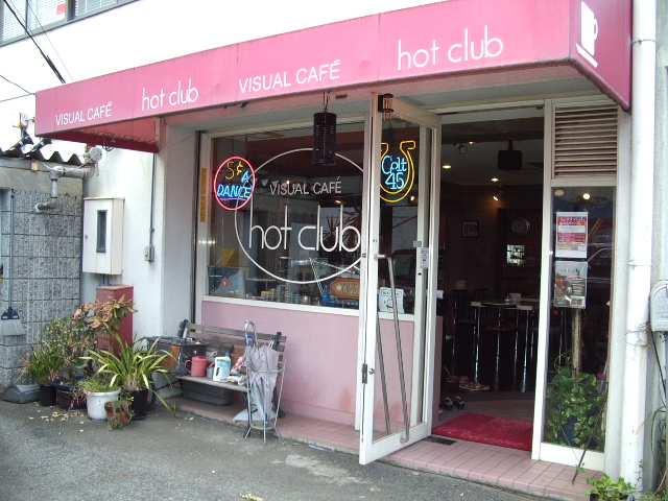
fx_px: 675
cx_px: 334
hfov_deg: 52.6
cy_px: 250
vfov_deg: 40.7
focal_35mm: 35
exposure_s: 1/160
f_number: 2.6
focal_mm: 5.8
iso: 100
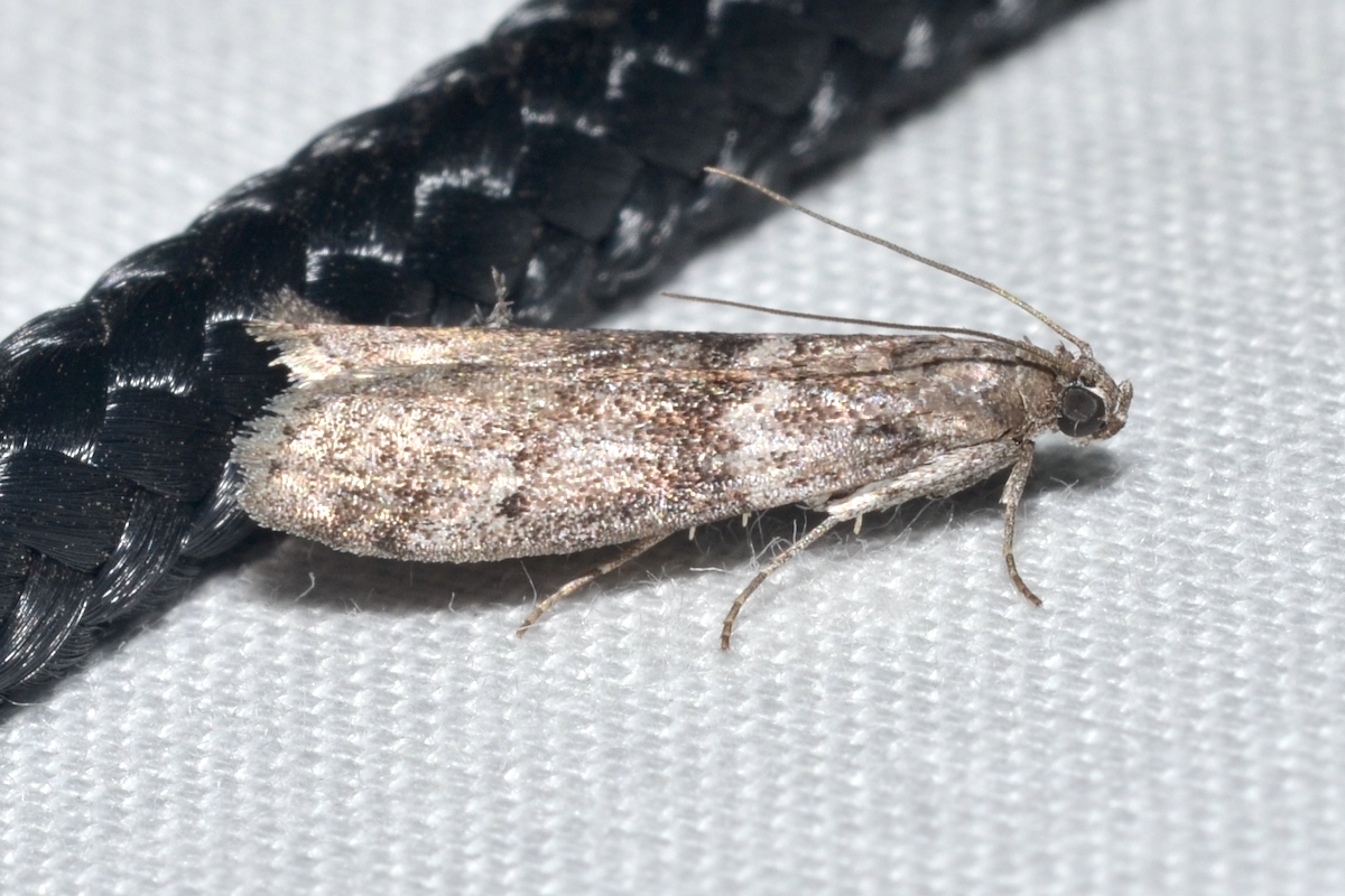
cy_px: 448
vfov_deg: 8.7
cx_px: 672
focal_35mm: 158
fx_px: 5884
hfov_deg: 13.0
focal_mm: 105
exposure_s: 1/200
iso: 200
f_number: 20
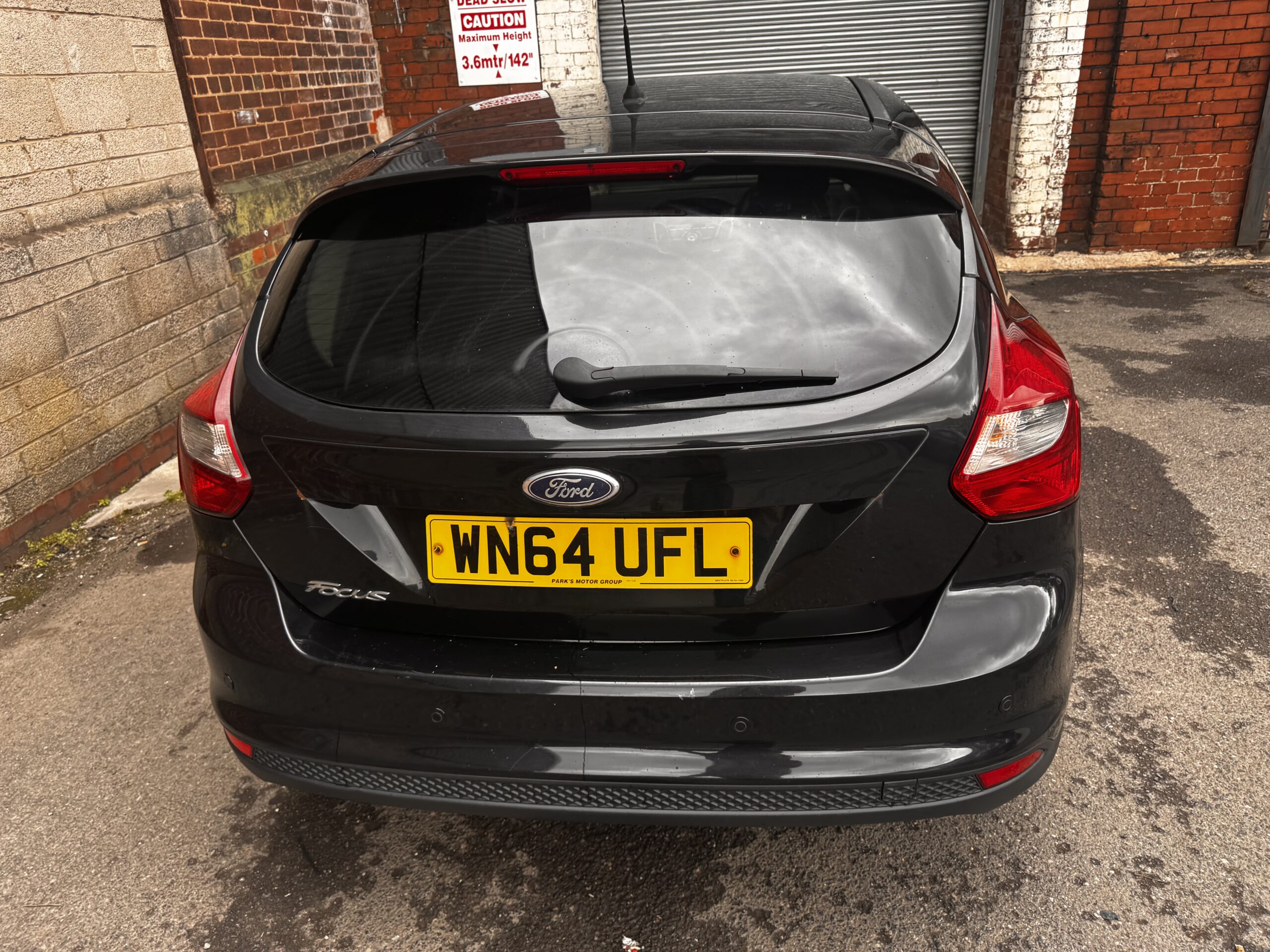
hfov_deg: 71.6
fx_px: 881
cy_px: 476
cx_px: 635
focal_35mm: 24
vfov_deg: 56.8
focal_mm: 6.76
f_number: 1.78
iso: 50
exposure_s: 1/121
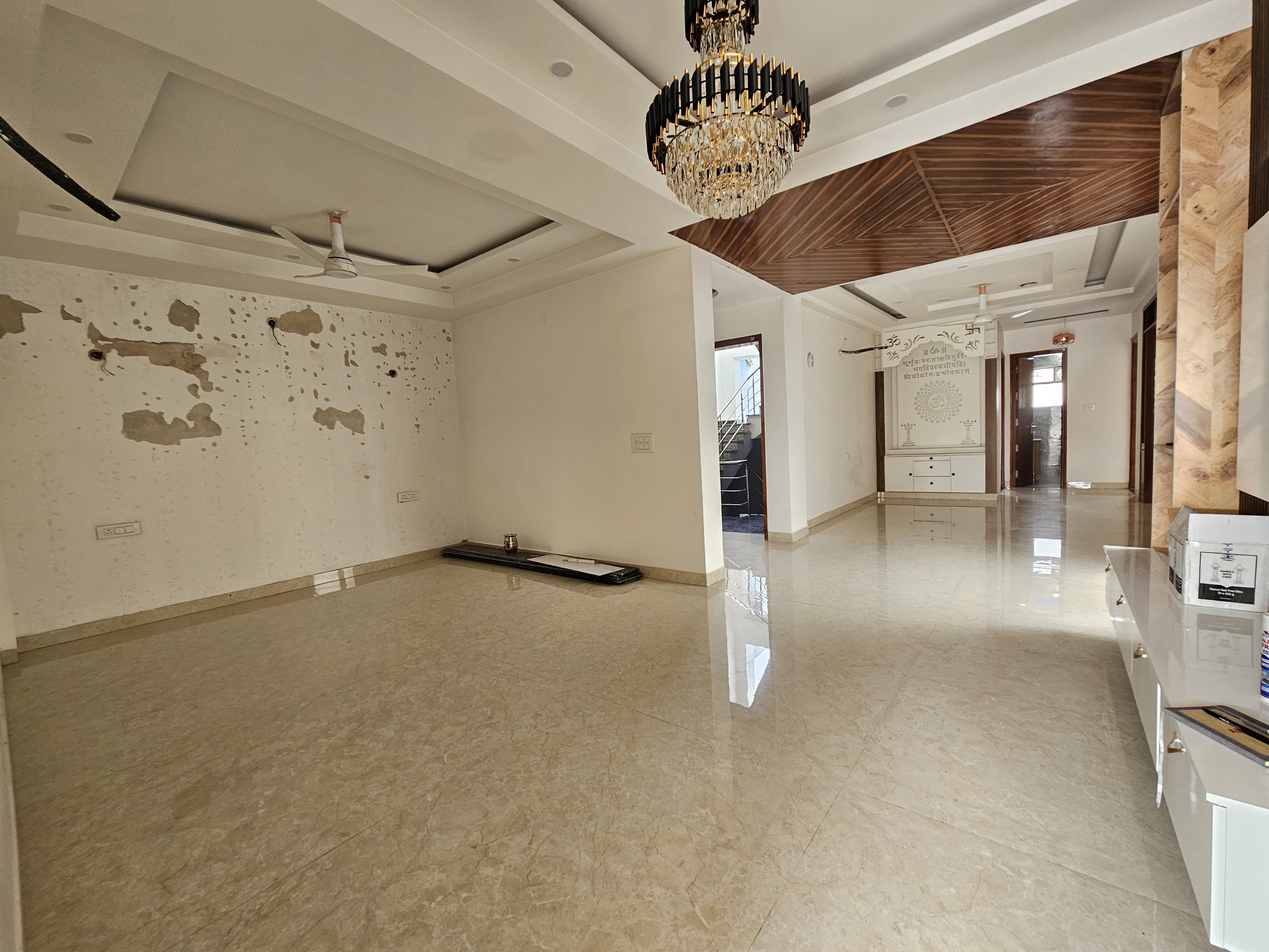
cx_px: 634
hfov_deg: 106.2
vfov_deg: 89.9
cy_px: 476
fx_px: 477
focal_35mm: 13
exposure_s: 1/50
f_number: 2.2
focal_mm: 2.2
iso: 100
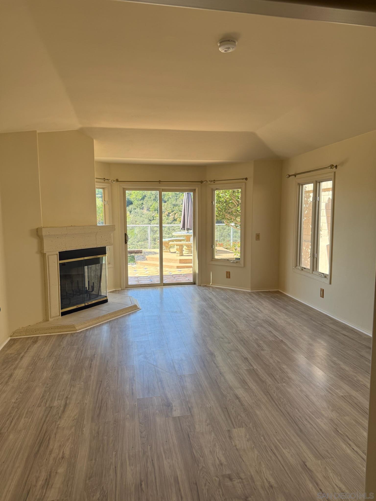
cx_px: 188
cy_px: 250
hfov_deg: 56.8
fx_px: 348
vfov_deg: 71.6
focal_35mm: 24
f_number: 1.78
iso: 100
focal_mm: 6.76
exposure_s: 1/428
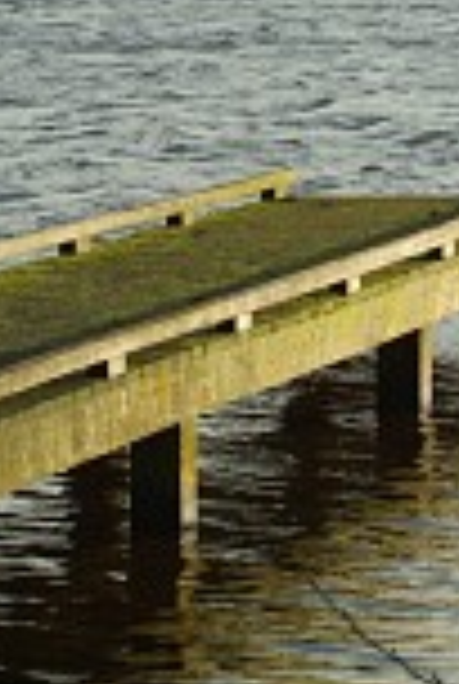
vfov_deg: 8.0
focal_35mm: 257
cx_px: 414
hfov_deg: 5.4
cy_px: 160
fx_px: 4893
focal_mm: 58
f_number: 11
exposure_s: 1/250
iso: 400
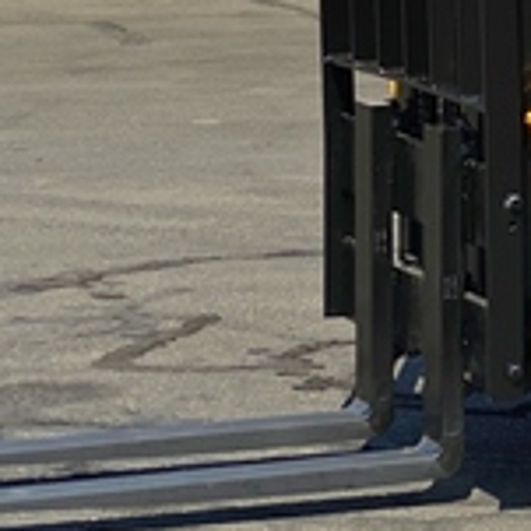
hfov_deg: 7.3
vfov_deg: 7.3
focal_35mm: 237
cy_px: -199
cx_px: 830
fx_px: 4113
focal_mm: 6
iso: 20
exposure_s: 1/1916
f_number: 2
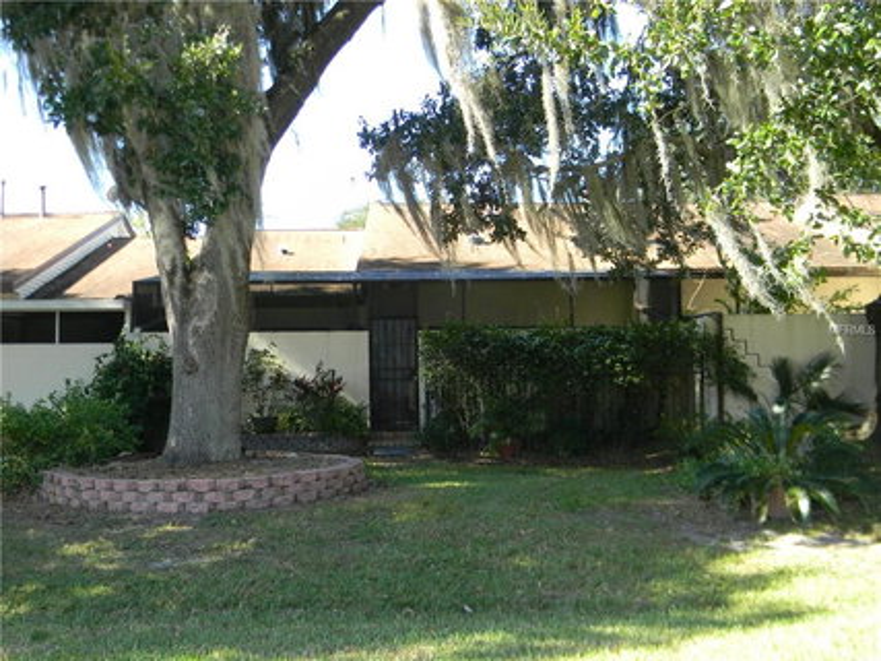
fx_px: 1043
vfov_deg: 35.1
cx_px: 440
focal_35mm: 41
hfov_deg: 45.8
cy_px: 330
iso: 80
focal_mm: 7.3
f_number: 3.8
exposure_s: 1/88.1
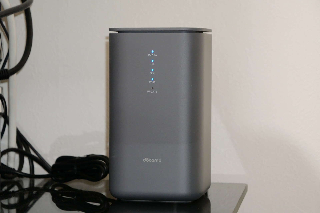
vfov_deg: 12.2
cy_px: 106
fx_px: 995
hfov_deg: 18.3
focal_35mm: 112
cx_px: 160
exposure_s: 1/60
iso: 800
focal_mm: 54
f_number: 4
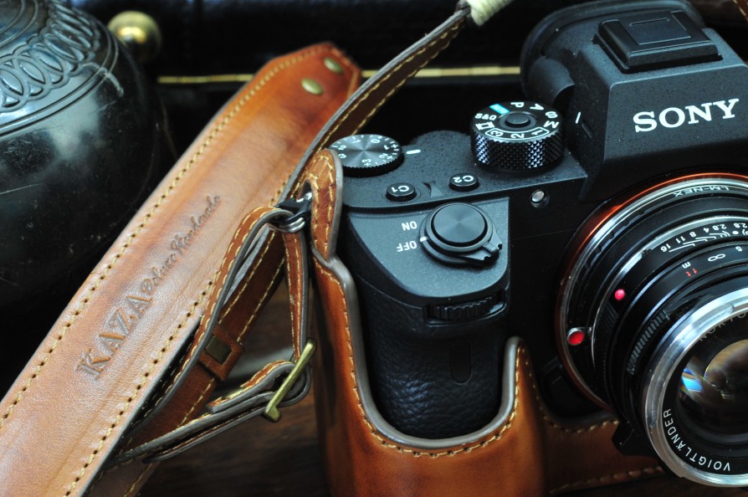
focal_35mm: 97
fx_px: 2013
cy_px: 274
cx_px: 341
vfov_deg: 14.1
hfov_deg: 21.0
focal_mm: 50
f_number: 8
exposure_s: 1/1.6
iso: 400
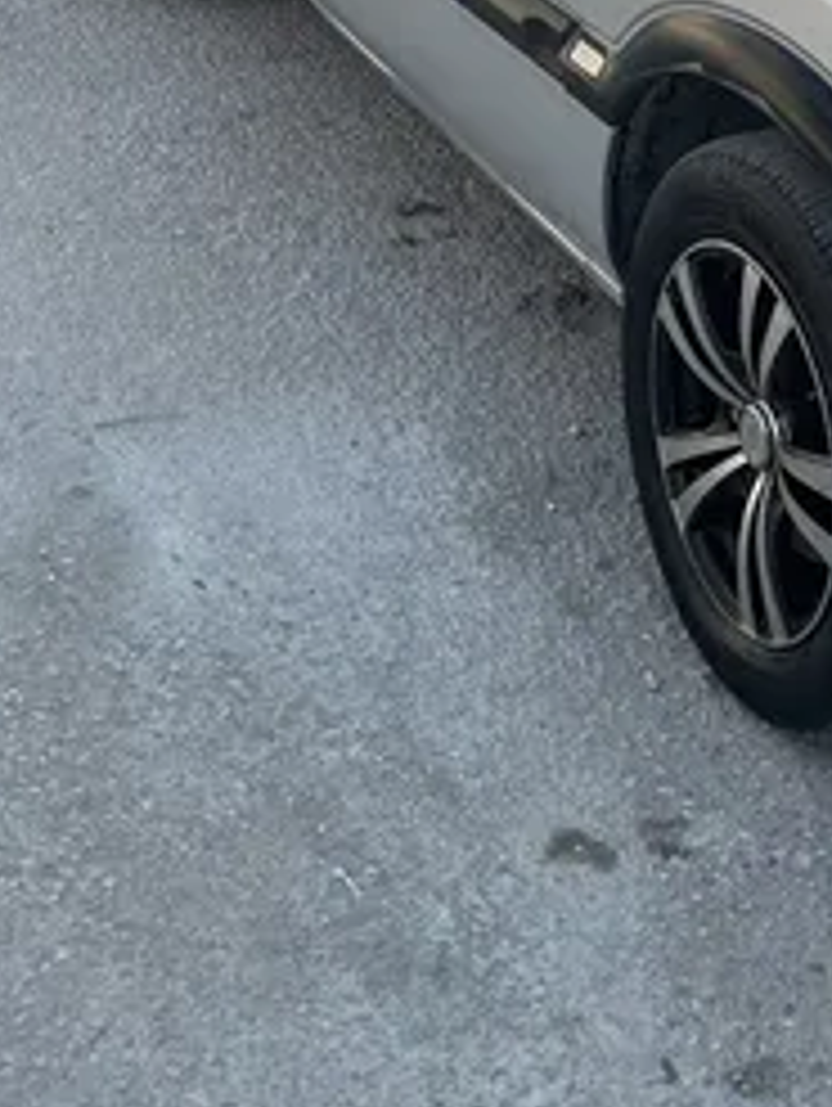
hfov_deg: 19.4
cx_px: 553
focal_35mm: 76
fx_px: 2431
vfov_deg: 24.0
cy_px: -99
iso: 50
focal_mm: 5.1
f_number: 1.6
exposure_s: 1/1000
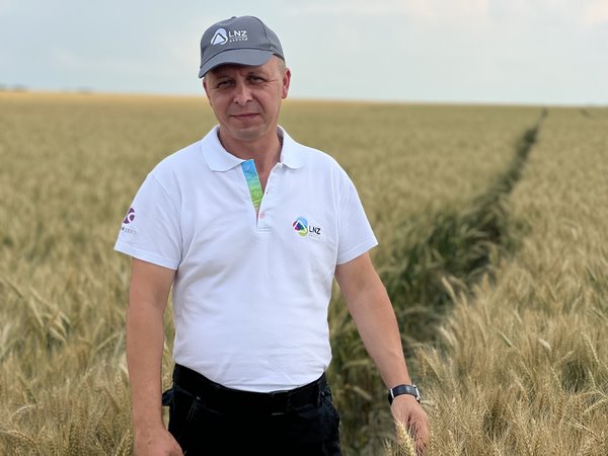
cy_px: 228
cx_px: 304
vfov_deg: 19.1
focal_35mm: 77
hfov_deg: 25.3
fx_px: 1352
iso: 32
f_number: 2.8
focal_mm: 9
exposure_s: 1/1357
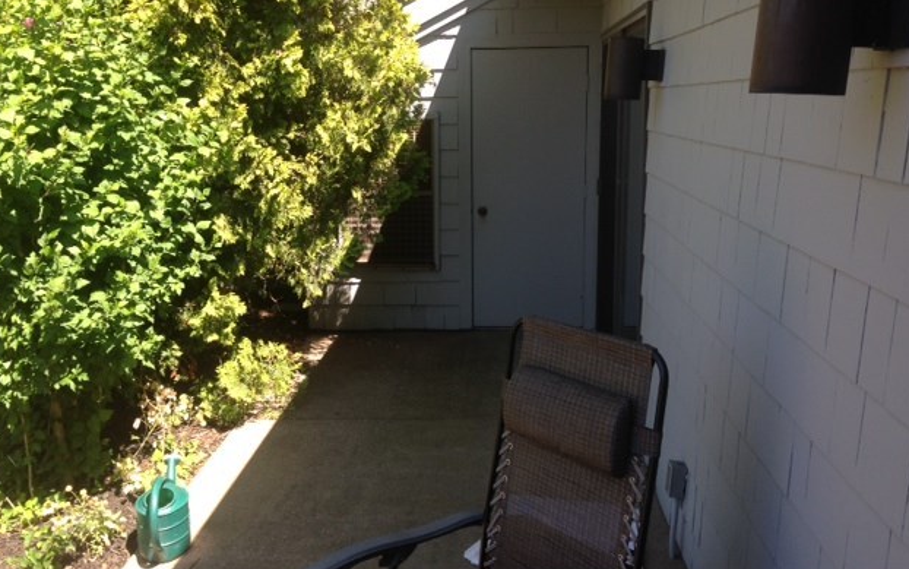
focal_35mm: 36
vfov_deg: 35.3
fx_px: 892
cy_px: 256
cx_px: 447
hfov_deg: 54.0
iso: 50
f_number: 2.4
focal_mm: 4.12
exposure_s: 1/364
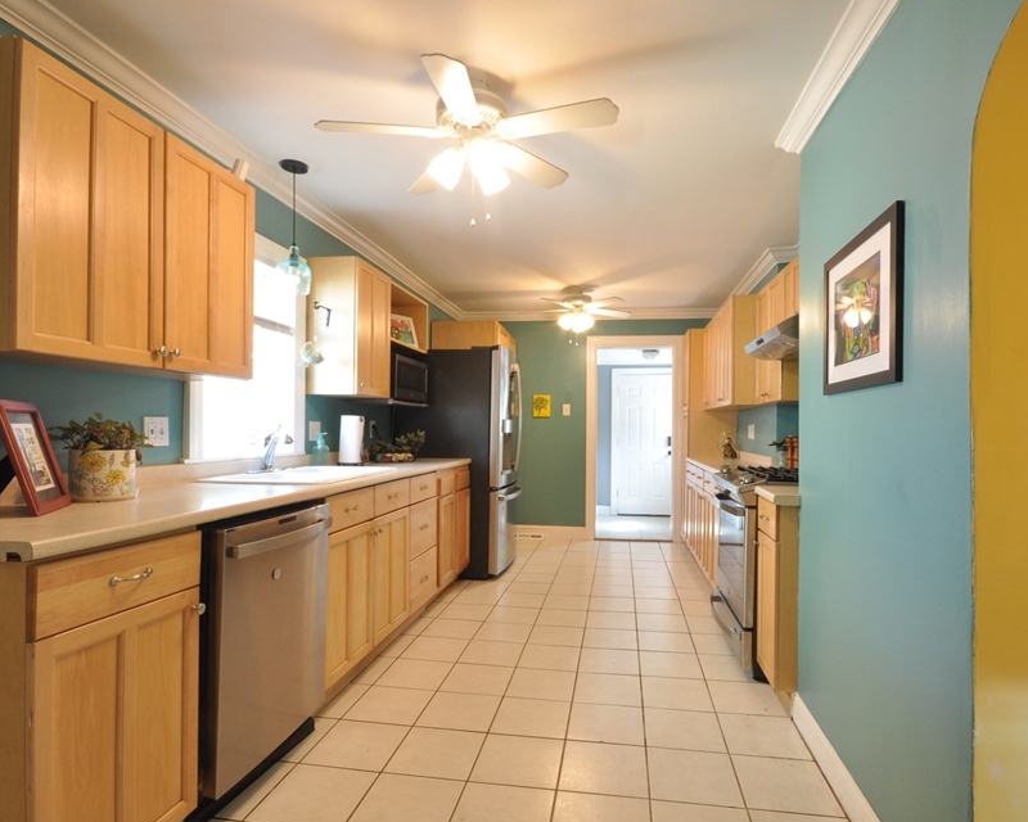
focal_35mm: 18
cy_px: 424
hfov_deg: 86.2
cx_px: 554
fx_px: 548
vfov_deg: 73.8
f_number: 11
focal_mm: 10
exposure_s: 1/4
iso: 400
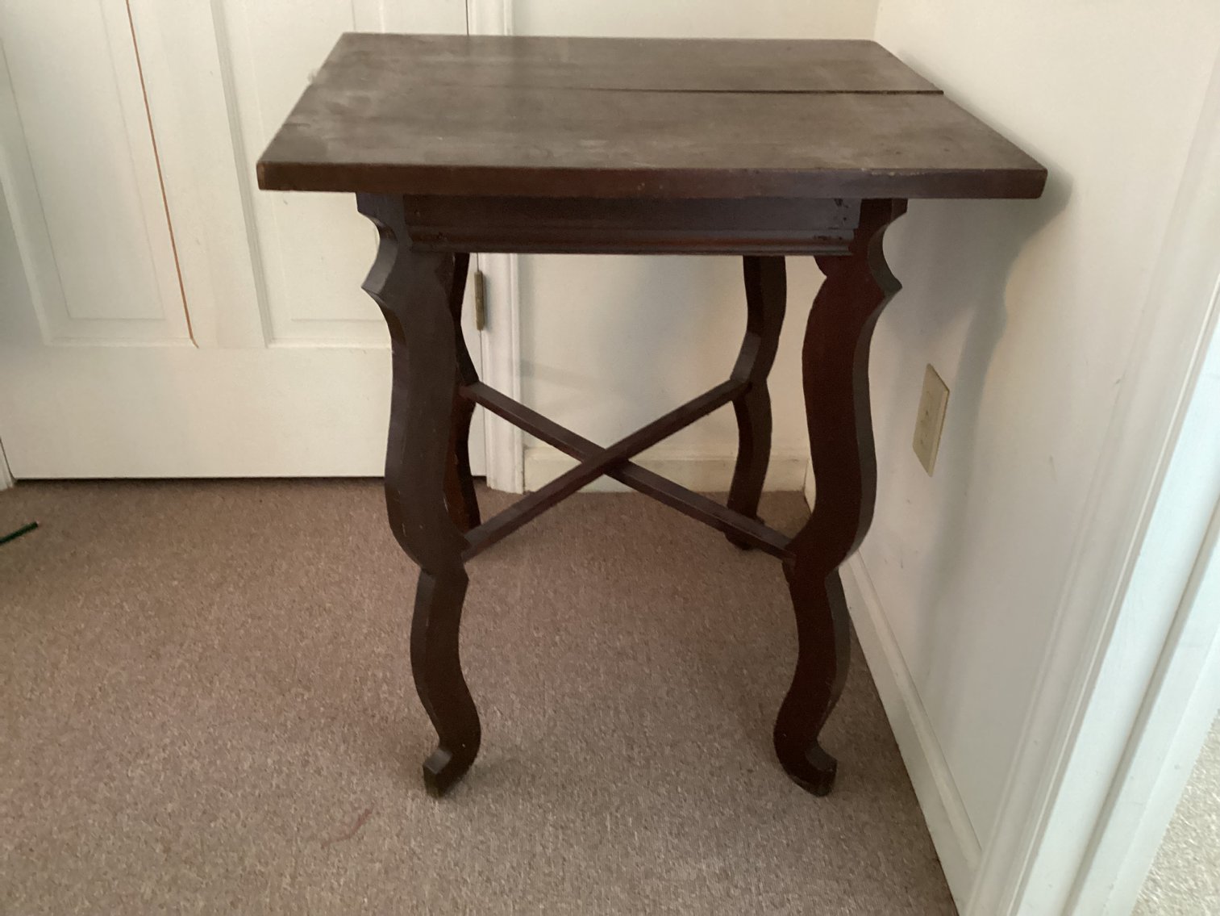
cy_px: 458
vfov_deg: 45.4
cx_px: 610
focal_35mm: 31
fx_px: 1093
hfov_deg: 58.3
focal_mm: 3.3
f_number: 2.4
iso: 800
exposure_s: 1/24
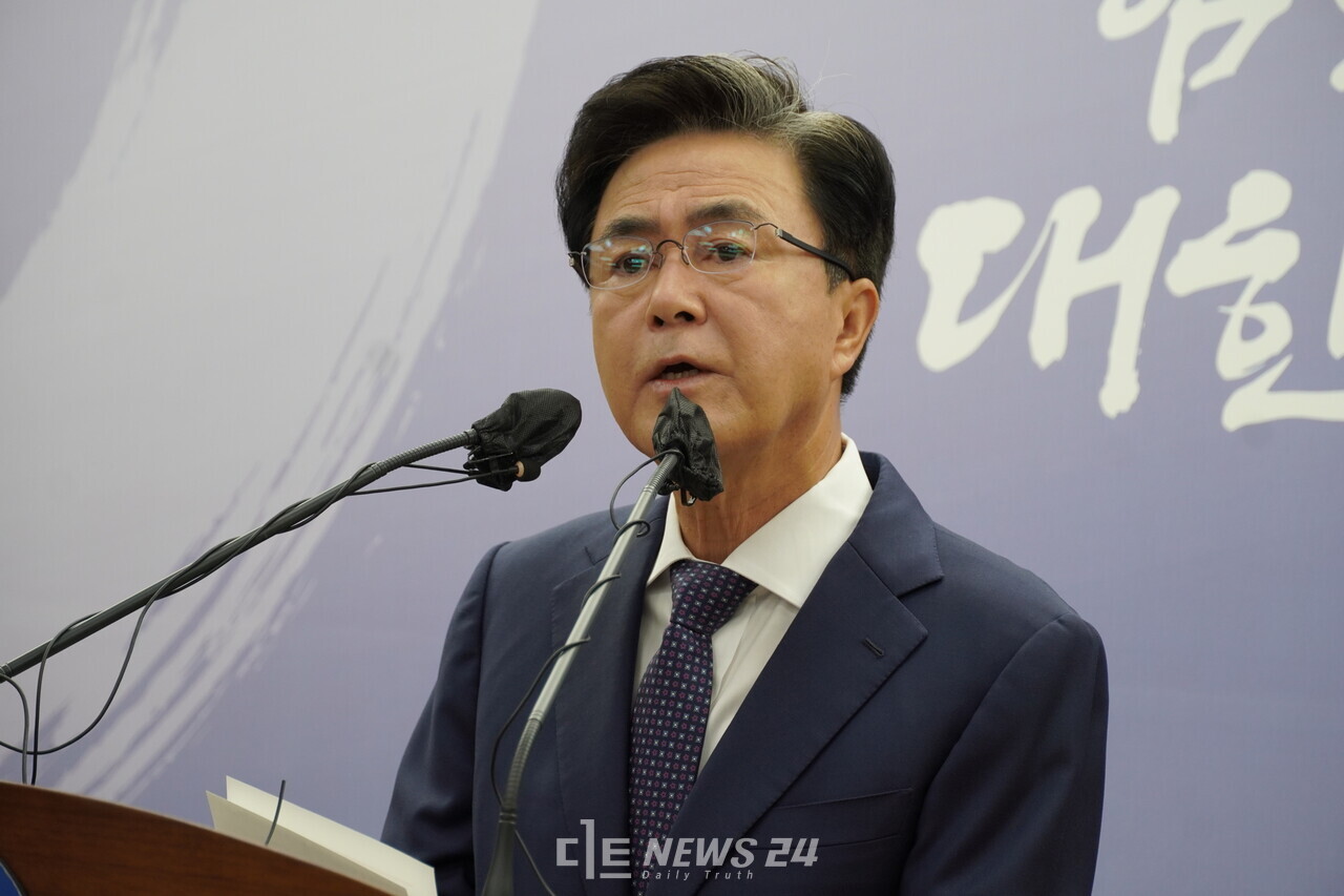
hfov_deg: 15.9
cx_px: 672
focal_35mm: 129
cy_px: 448
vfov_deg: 10.6
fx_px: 4815
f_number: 5.6
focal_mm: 86
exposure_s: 1/160
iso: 640
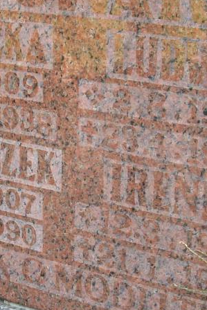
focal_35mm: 110
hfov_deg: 12.3
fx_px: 948
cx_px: -1
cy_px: 128
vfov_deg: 18.6
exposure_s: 1/250
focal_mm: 6.2
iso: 80
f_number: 2.8
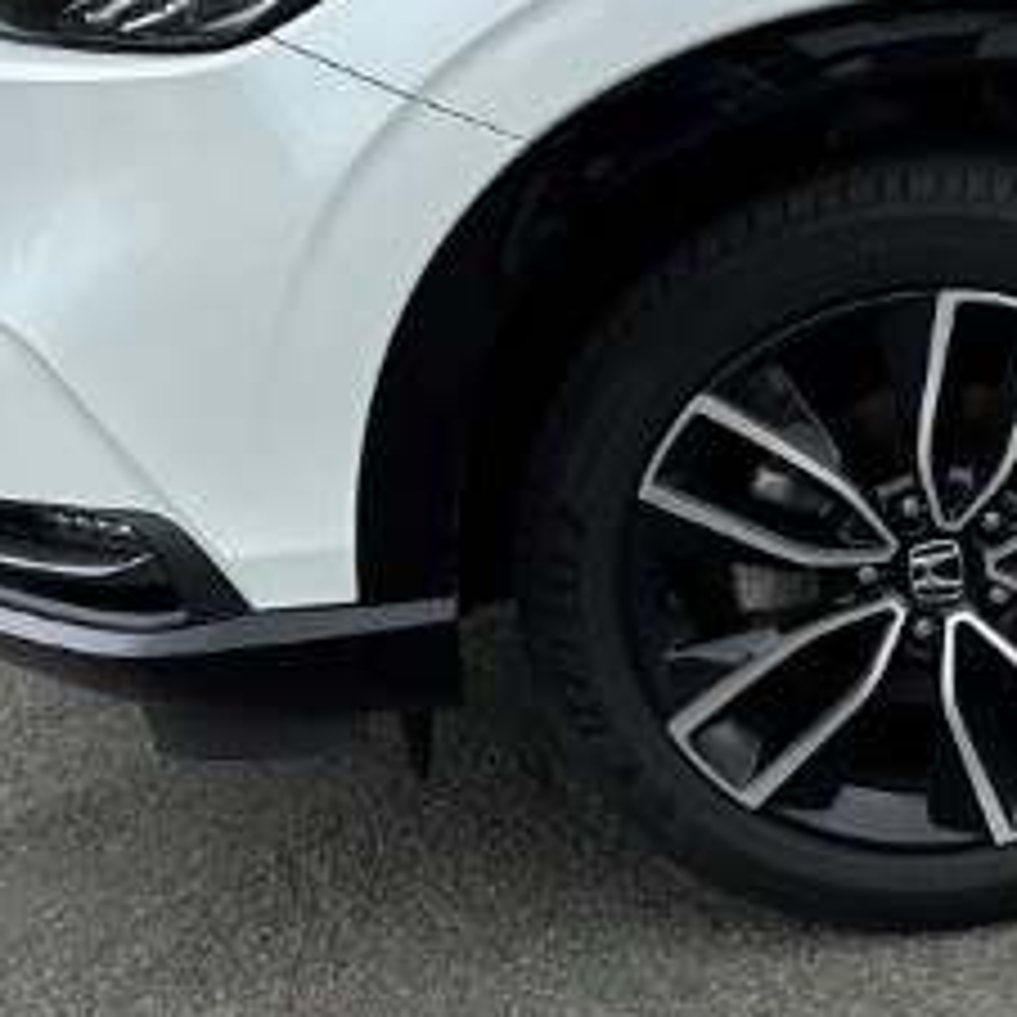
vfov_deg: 17.7
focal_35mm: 96
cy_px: -14
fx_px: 3191
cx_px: 1791
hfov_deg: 15.7
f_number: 1.78
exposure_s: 1/2882
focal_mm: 6.86
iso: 80
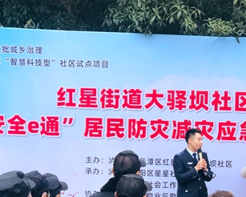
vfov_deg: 13.2
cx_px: 195
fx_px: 845
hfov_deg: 16.4
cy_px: 167
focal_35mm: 116
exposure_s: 1/40
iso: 25
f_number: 2.8
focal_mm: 6.6
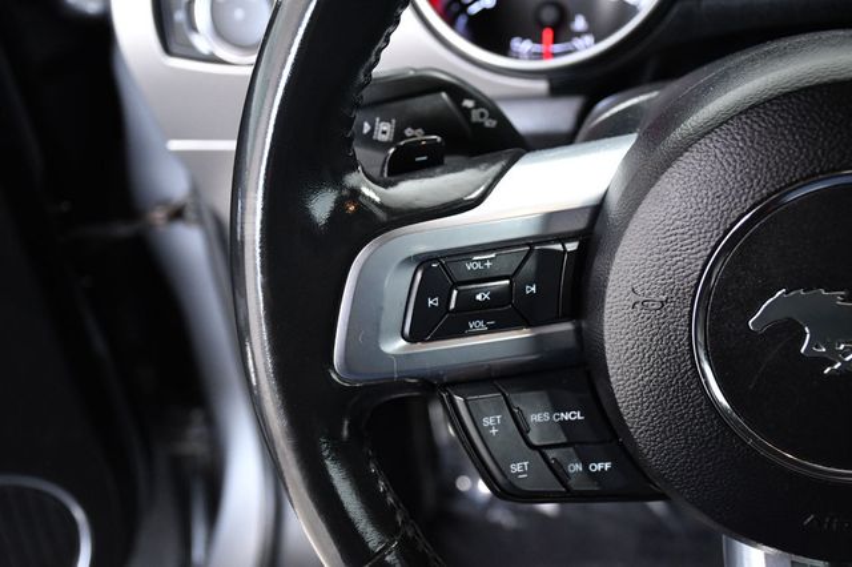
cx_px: 426
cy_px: 284
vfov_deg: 26.0
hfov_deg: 38.2
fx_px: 1230
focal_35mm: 52
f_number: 5
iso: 2500
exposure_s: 1/100
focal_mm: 35
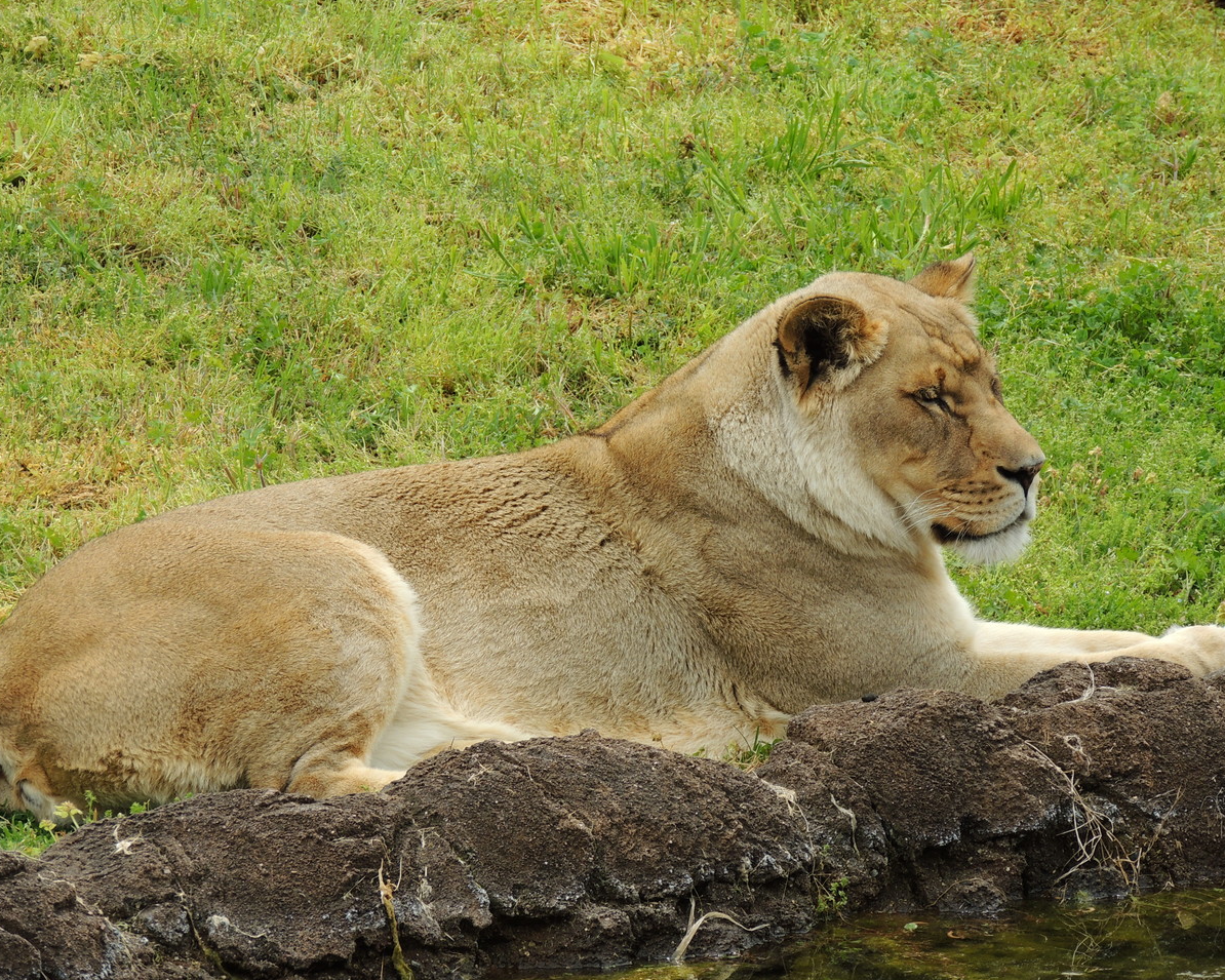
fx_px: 12326
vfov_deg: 4.6
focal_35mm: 340
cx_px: 579
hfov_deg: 5.7
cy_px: 488
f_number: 4.8
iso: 100
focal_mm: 57.9
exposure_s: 1/320
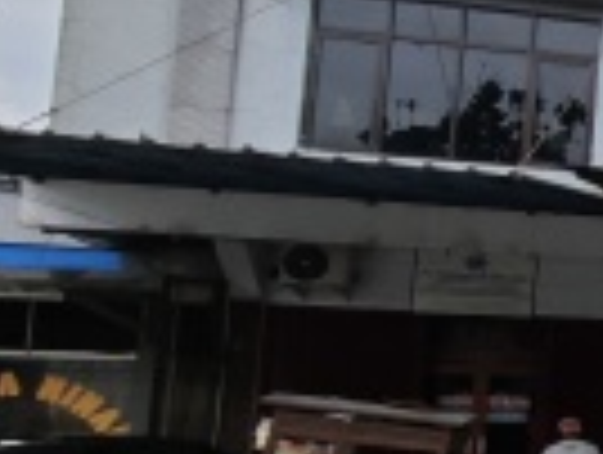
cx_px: 1294
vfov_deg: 22.9
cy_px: 306
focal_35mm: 64
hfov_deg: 17.5
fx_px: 1117
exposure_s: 1/202
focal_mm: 2.16
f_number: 2.2
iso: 50
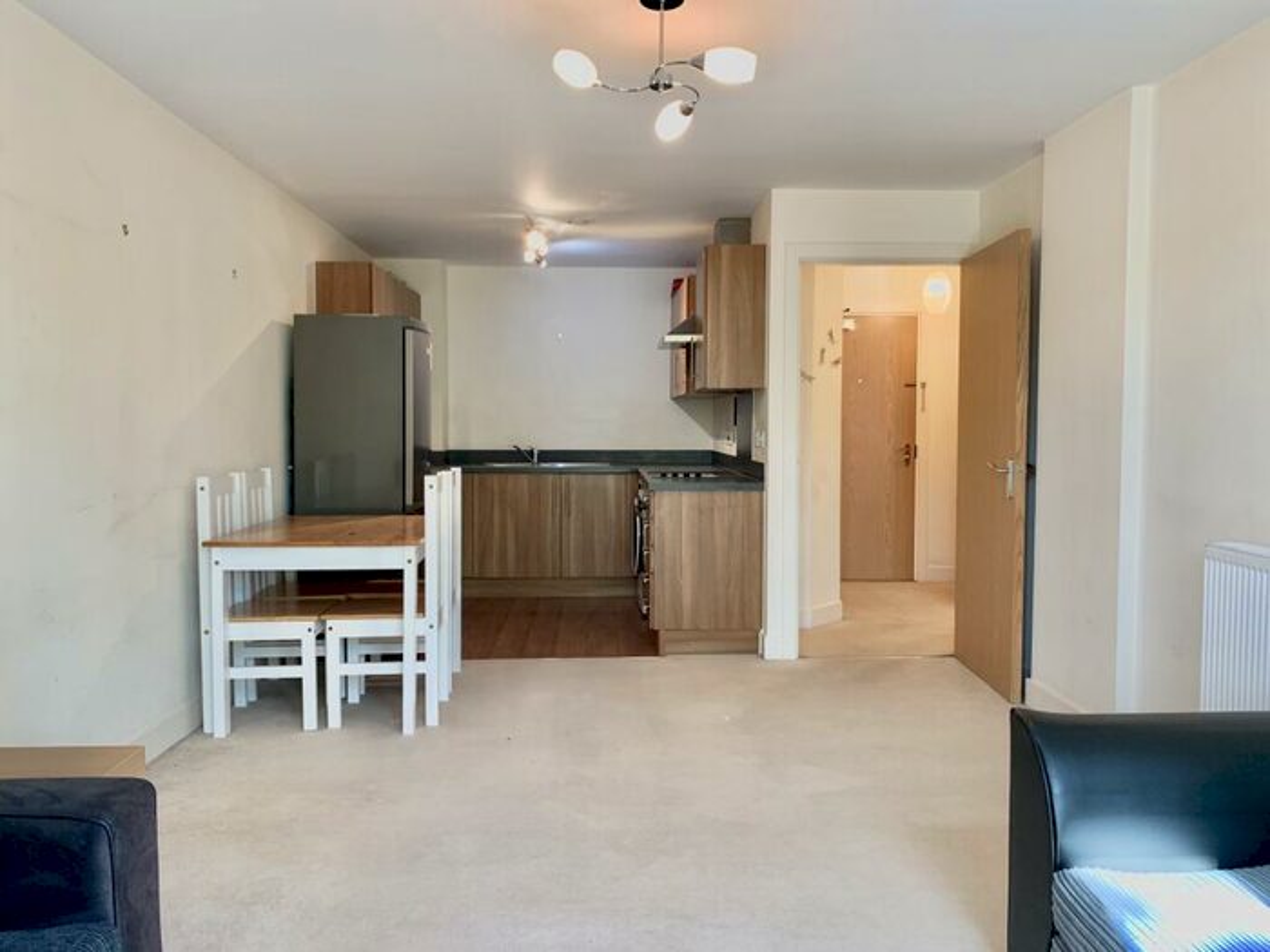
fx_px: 954
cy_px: 476
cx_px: 635
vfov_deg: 53.1
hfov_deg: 67.3
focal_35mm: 26
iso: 64
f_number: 1.8
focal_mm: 4.25
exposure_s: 1/50
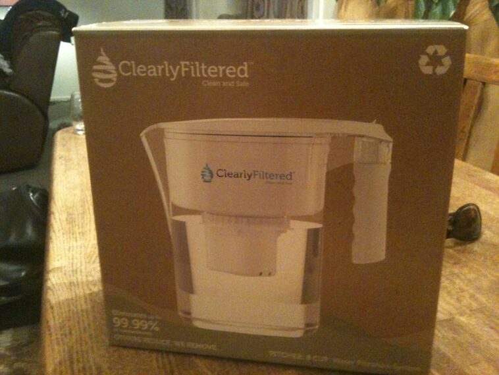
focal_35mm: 35
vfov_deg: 40.7
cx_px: 250
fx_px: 505
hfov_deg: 52.6
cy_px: 188
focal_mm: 3.85
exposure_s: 1/11
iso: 640
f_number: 2.8
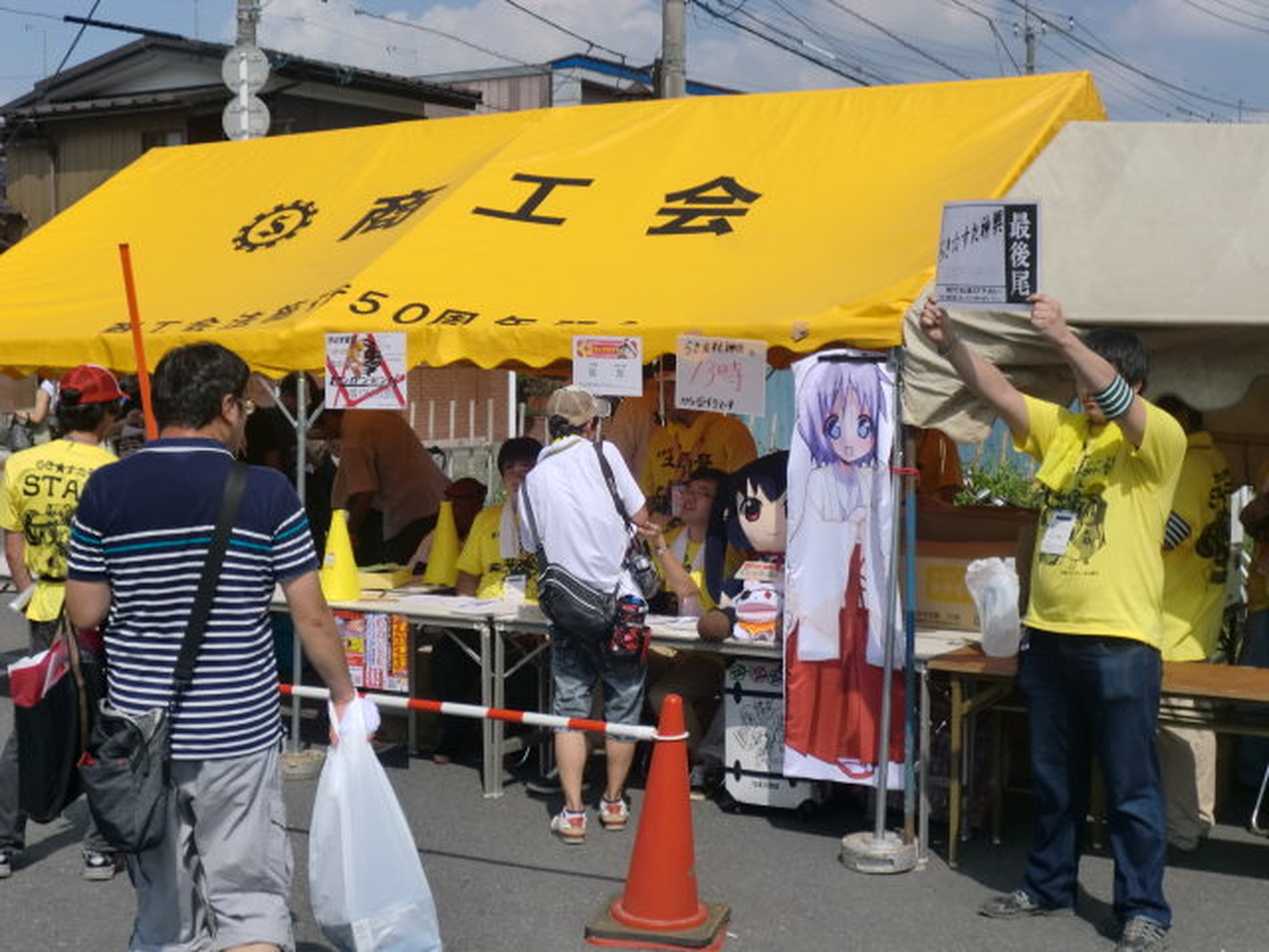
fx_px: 1870
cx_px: 634
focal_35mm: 51
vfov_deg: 28.6
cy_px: 476
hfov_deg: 37.5
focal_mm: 9.4
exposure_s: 1/250
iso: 64
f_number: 9.6
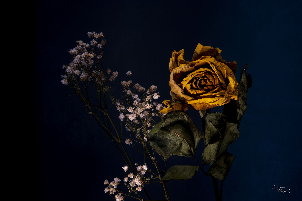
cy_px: 100
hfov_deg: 31.0
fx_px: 545
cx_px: 151
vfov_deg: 20.9
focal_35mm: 65
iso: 100
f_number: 20
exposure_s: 8
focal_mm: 65
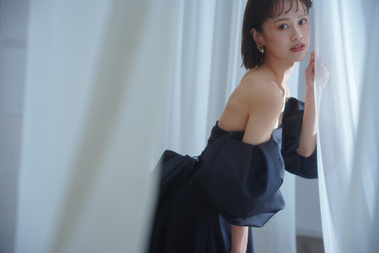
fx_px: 688
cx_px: 190
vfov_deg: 20.8
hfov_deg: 30.8
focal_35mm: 65
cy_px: 126
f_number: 3.2
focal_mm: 65.4
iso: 500
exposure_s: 1/125
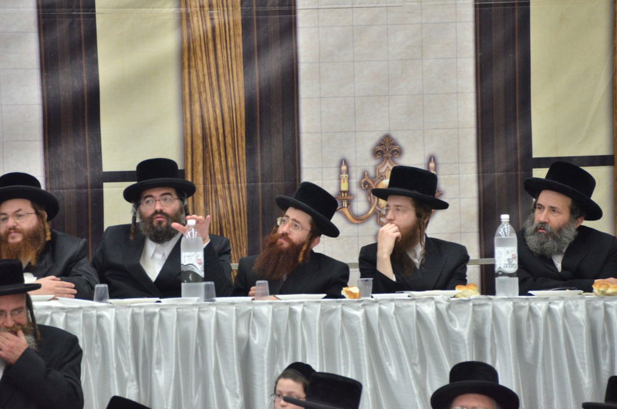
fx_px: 5130
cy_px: 204
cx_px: 308
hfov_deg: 6.9
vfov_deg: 4.6
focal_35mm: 300
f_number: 5.6
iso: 1600
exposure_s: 1/125
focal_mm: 200
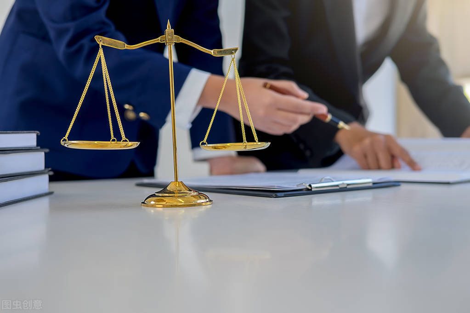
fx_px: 692
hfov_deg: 37.5
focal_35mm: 53
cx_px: 235
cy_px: 156
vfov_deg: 25.5
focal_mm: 35
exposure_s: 1/125
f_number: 2.8
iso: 200
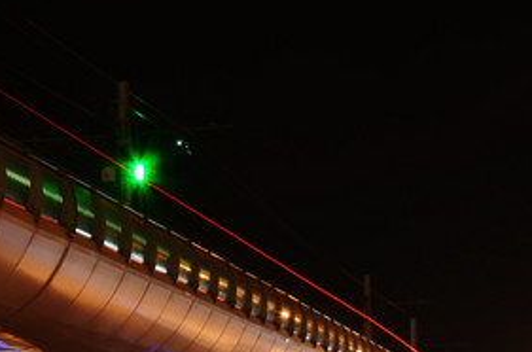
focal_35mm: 128
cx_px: -161
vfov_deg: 10.5
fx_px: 1887
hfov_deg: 15.3
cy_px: 414
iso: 160
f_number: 20
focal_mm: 30
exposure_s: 25
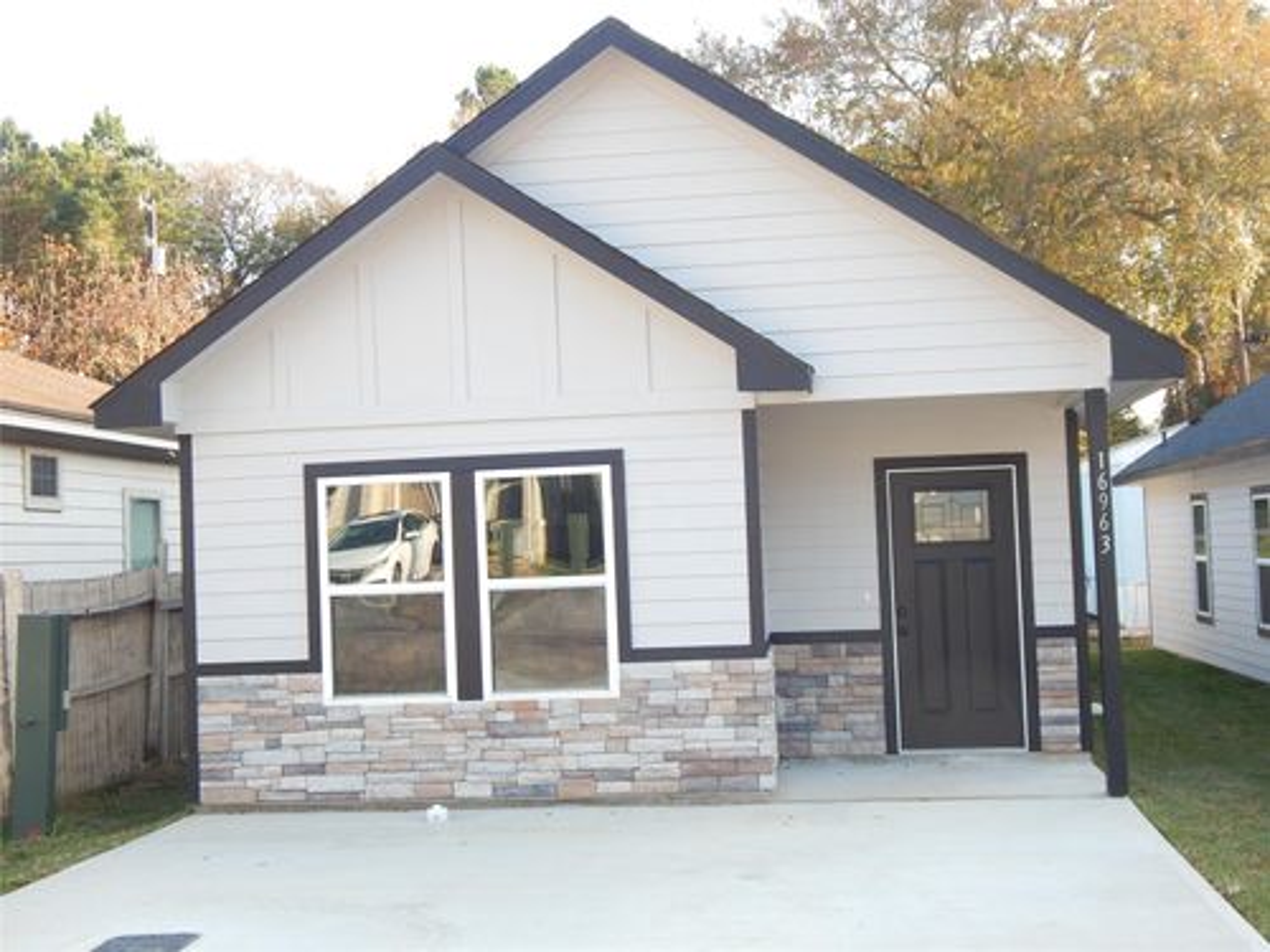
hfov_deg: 39.7
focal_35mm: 48
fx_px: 1761
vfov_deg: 30.3
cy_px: 476
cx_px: 635
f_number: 3.7
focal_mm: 8.6
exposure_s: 1/100
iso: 125
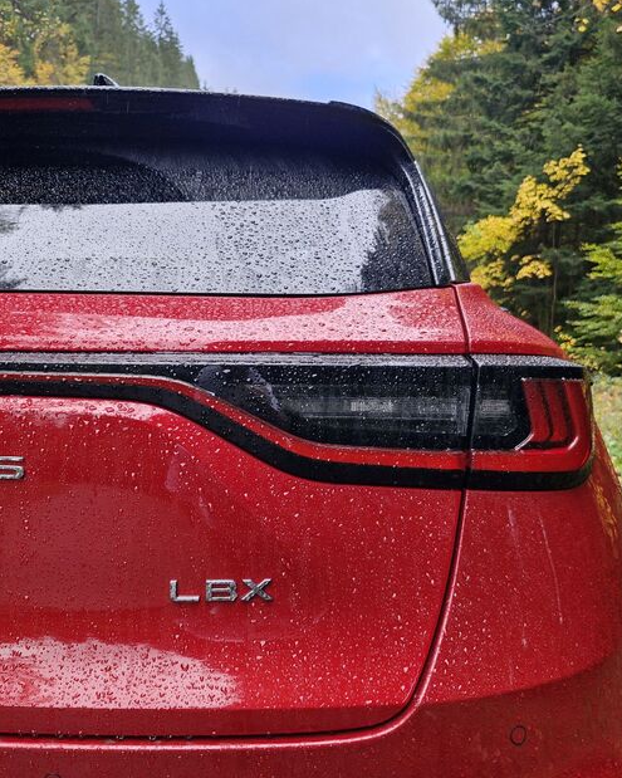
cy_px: 397
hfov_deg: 47.1
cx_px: 314
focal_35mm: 31
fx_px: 714
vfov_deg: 57.2
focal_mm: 5.54
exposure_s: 1/180
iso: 80
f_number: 1.8
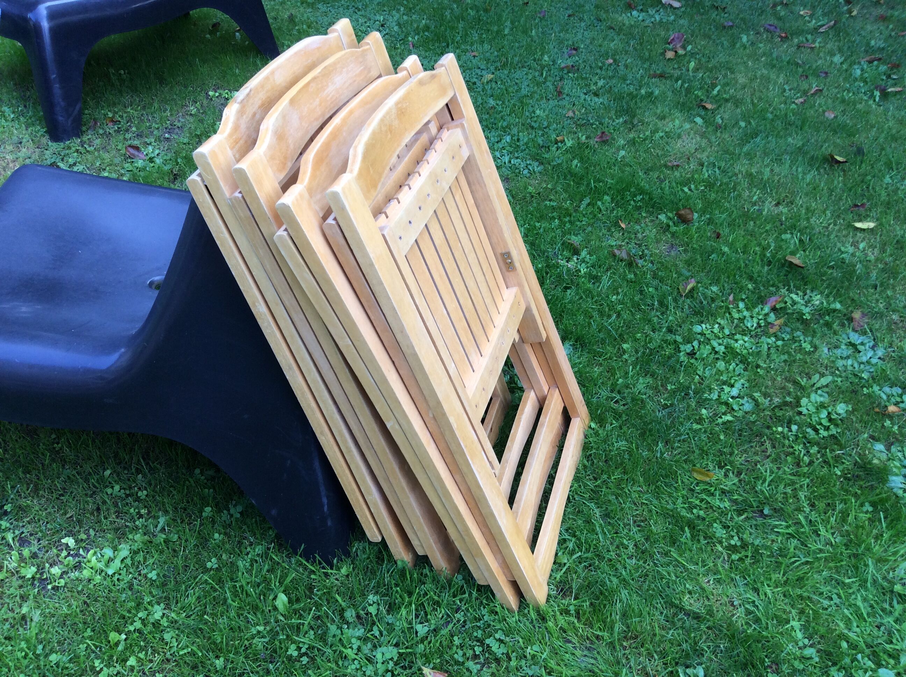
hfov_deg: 56.9
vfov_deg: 44.1
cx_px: 453
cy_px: 338
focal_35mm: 32
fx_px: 836
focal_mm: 3.3
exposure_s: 1/100
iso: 32
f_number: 2.4
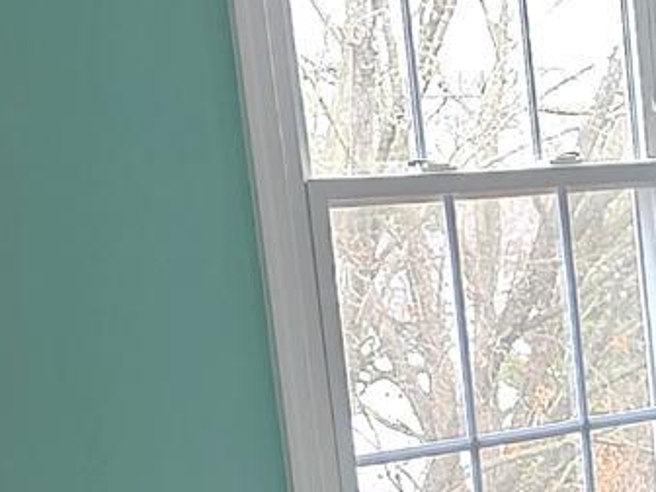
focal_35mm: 140
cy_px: 648
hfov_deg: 13.1
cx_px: 1076
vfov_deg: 10.4
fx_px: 2653
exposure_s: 1/120
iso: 640
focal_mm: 6.3
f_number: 1.7
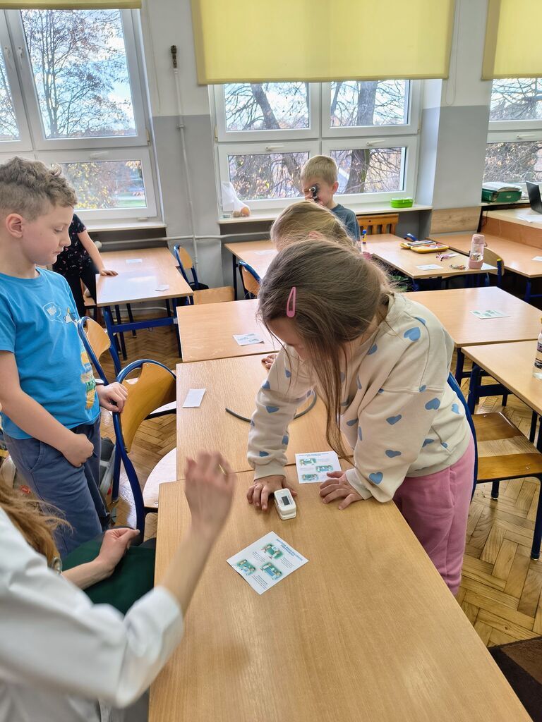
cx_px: 271
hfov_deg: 58.9
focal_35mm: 23
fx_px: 480
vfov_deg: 73.9
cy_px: 361
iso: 214
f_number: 1.8
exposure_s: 1/100
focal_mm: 5.56
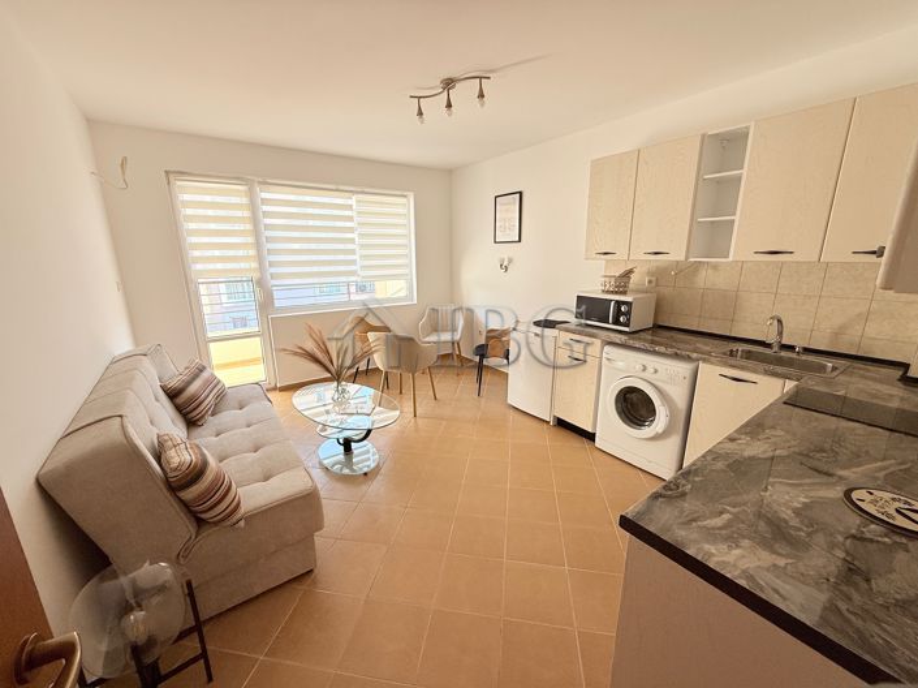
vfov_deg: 85.6
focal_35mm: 14
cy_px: 344
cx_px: 459
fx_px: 371
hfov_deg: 102.1
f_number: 2.2
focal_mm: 2.22
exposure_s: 1/118
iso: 64
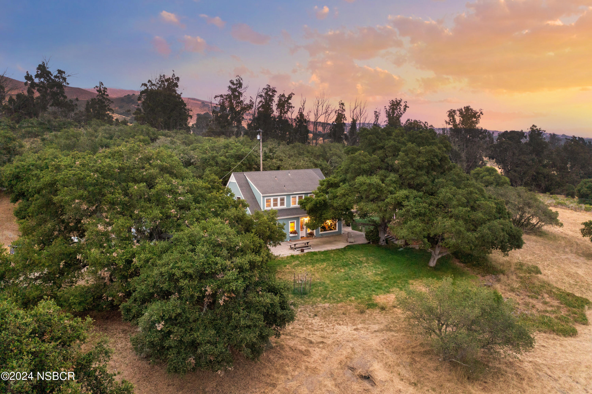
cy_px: 197
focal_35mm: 28
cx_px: 296
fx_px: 460
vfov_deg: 46.4
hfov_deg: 65.5
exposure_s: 1/30
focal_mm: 10.26
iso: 400
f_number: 2.8
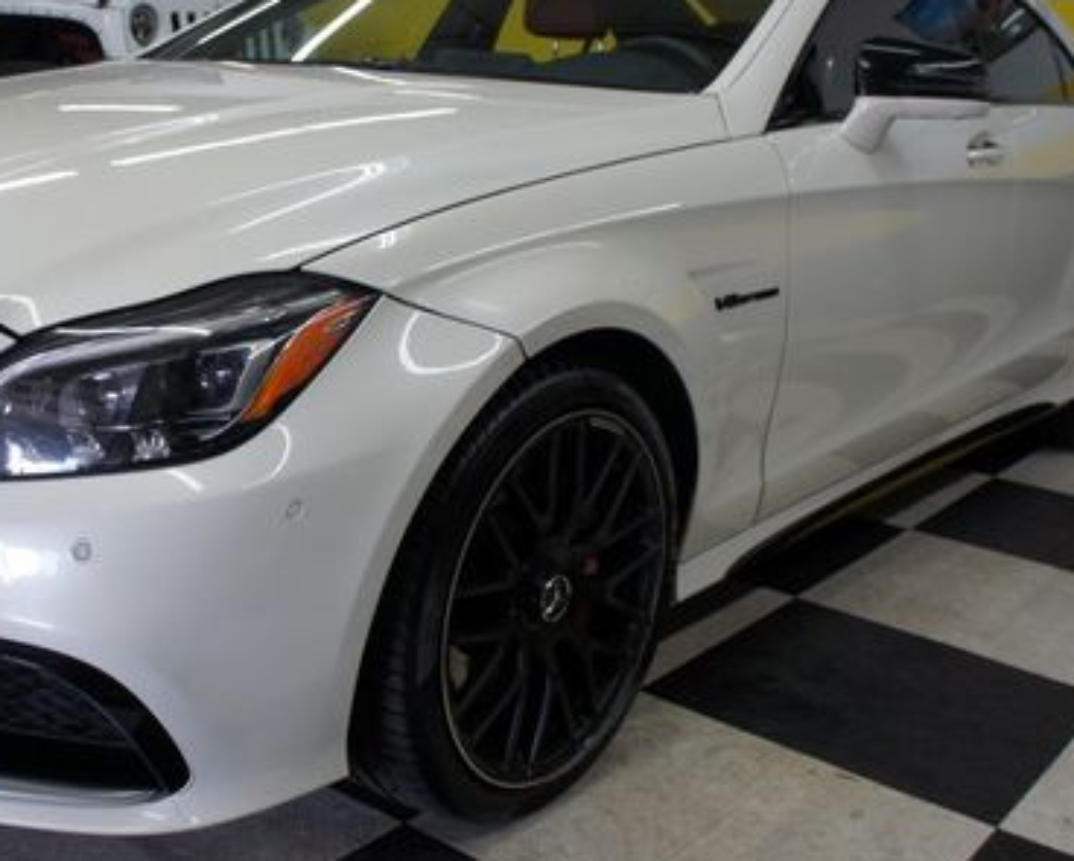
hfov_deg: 41.3
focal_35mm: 44
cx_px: 336
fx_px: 1400
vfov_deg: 34.2
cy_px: 379
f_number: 4.5
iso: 200
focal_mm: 18
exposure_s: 1/50
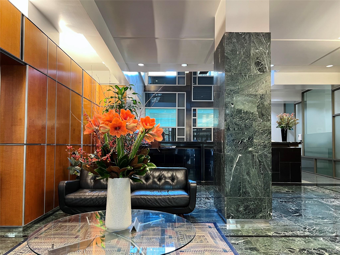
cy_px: 128
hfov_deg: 67.3
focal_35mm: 26
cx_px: 170
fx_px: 255
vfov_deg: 53.0
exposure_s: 1/60
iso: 400
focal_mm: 5.7
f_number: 1.5
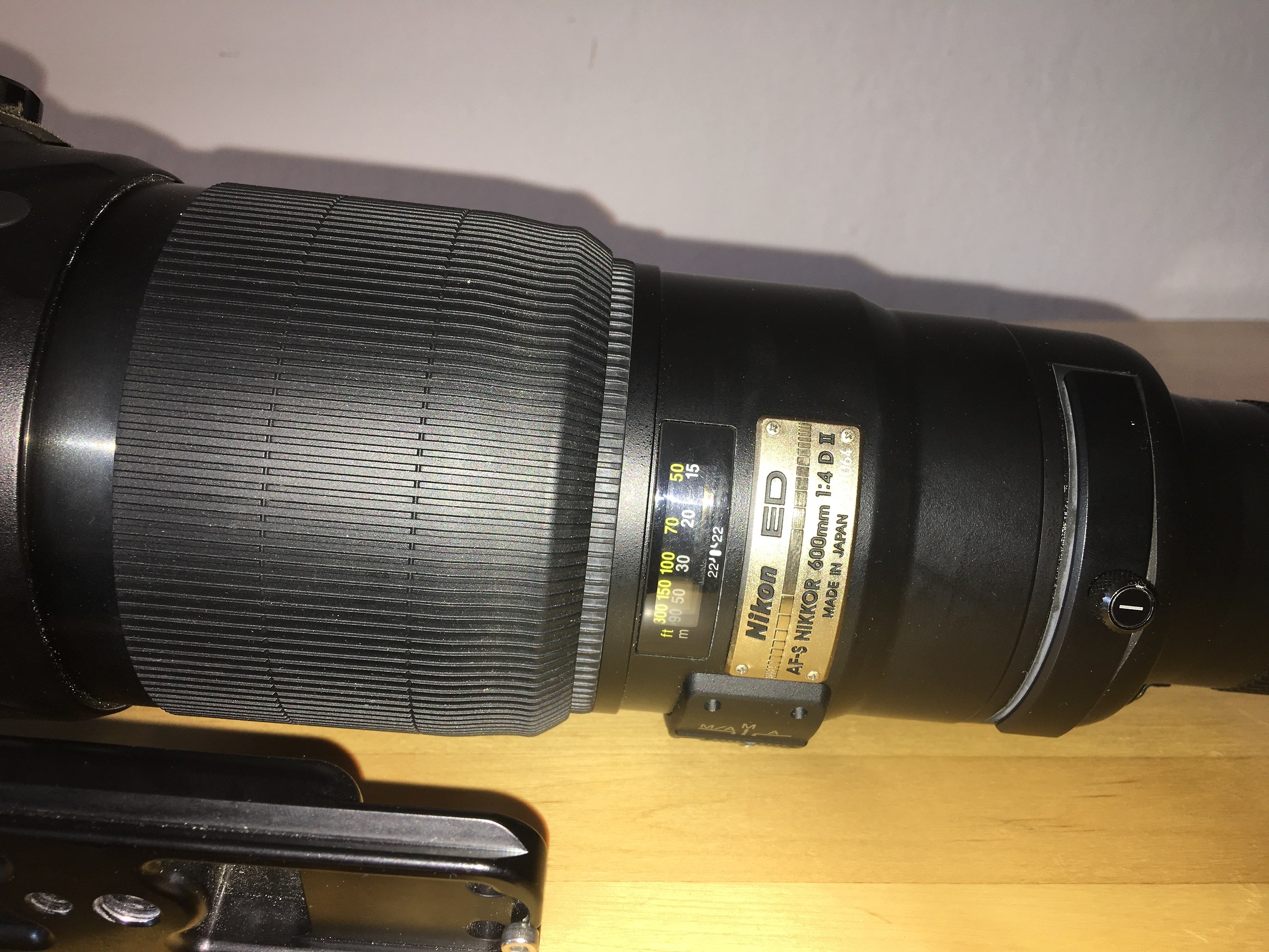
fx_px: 1063
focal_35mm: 29
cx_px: 634
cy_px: 476
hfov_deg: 61.7
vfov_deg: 48.2
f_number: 2.2
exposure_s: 1/33
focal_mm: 4.15
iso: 25
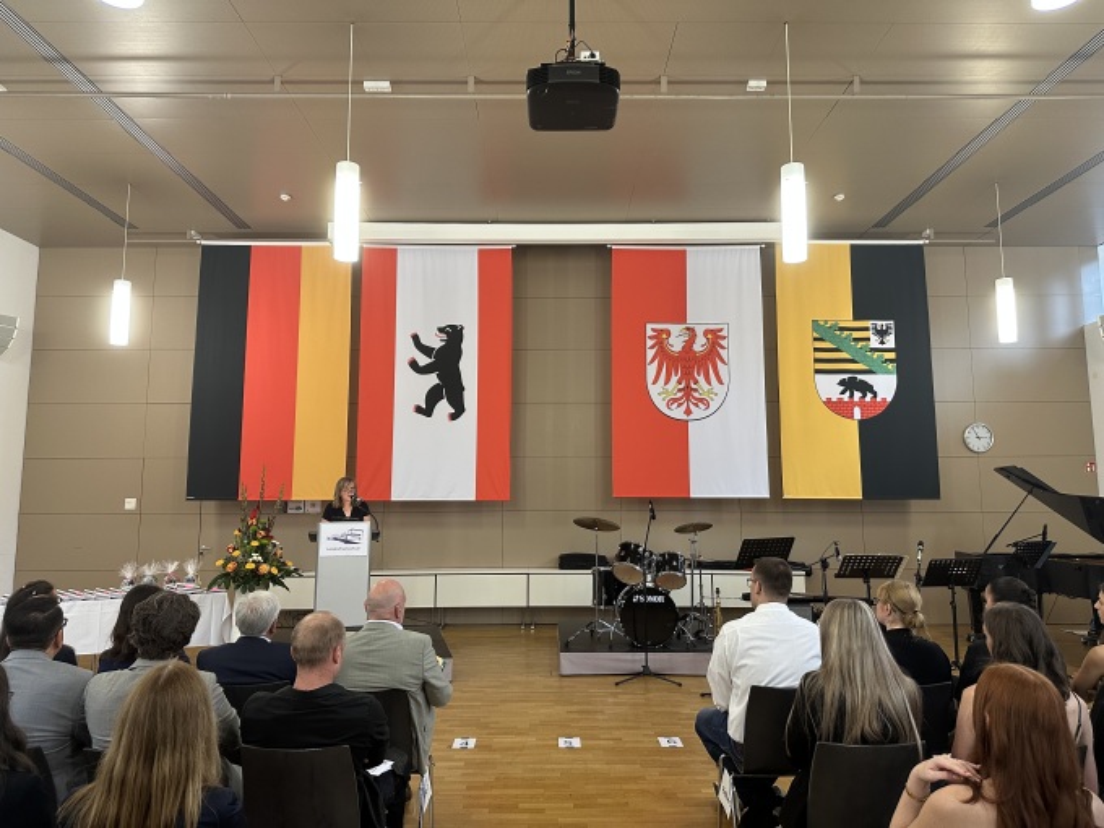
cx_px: 552
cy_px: 414
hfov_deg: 71.6
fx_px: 765
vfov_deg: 56.8
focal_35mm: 24
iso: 200
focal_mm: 6.86
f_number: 1.78
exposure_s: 1/100
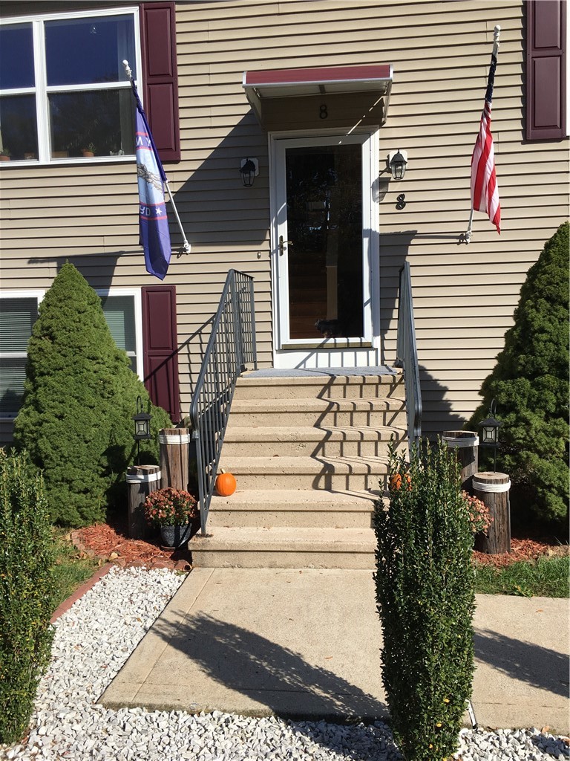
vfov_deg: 61.7
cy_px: 380
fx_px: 637
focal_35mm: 29
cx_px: 285
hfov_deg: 48.2
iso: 25
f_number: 2.2
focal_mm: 4.15
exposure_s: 1/1451
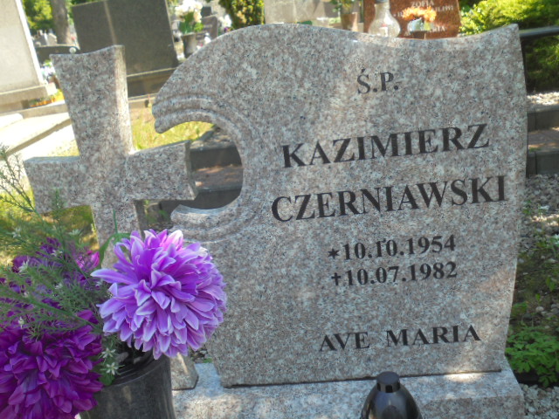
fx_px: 614
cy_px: 210
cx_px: 280
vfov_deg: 37.7
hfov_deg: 49.0
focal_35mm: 38
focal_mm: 6.9
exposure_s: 1/160
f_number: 4.2
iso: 100
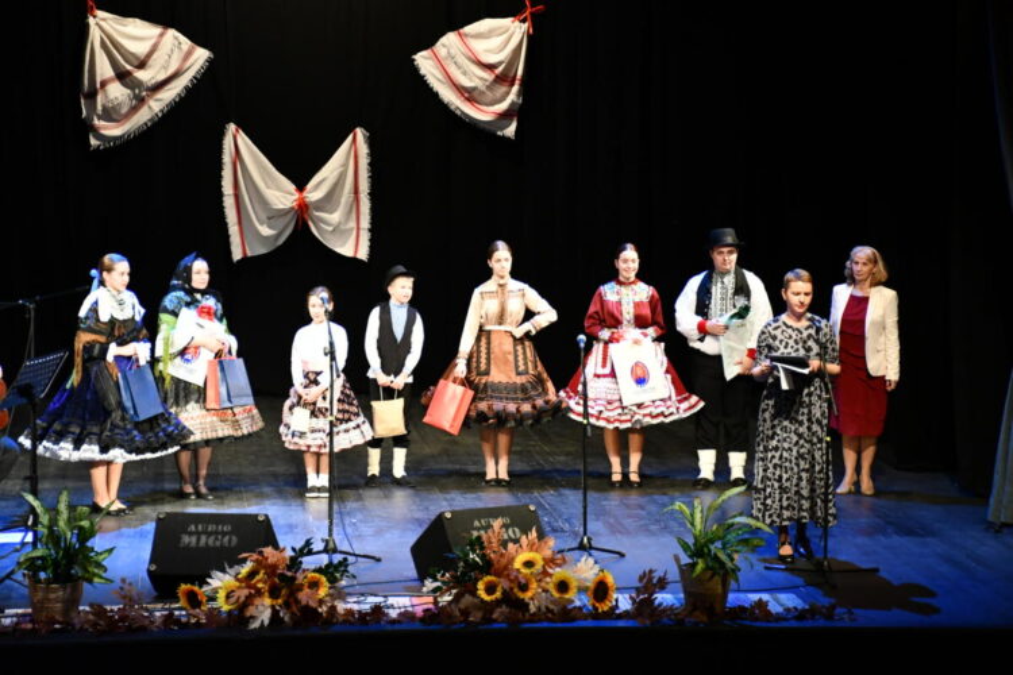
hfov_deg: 21.9
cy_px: 338
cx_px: 506
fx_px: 2617
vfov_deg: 14.7
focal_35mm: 93
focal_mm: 62
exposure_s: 1/80
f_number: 5
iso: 3200
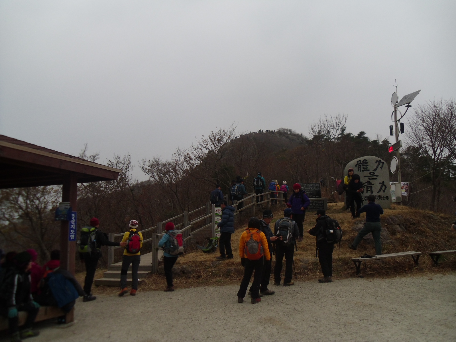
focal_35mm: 31
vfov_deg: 45.4
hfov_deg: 58.4
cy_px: 171
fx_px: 408
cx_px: 228
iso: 100
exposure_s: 1/47
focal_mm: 5.6
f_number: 3.3
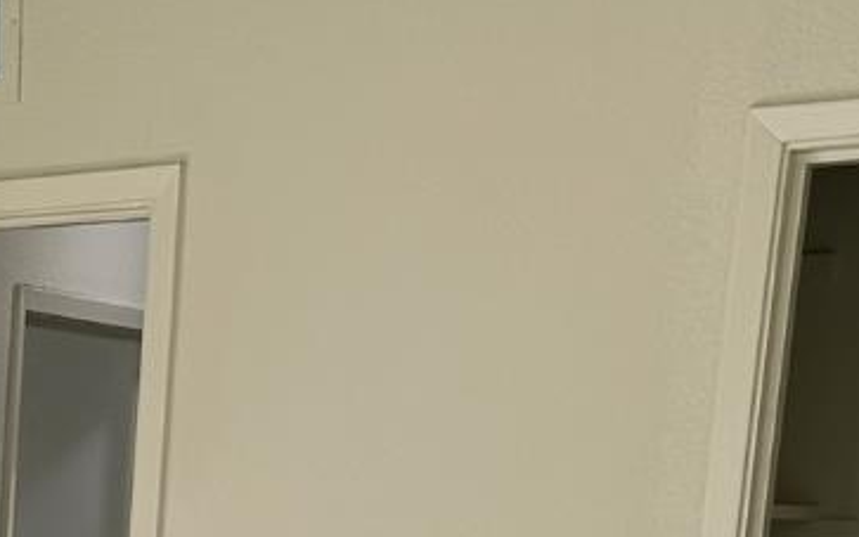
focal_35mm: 105
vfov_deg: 11.0
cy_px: 1167
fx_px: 2458
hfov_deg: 18.3
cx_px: -303
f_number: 1.78
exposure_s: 1/310
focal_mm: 6.86
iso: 80
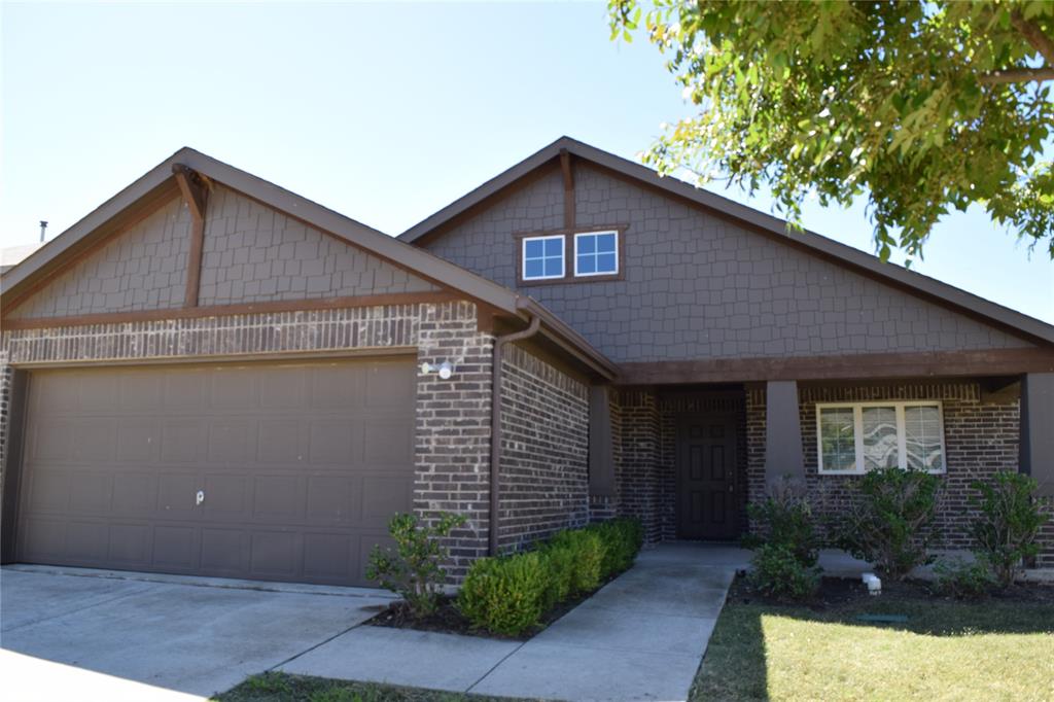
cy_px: 351
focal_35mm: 27
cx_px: 527
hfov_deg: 67.4
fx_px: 790
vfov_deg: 47.9
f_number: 8
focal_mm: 18
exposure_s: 1/250
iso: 320
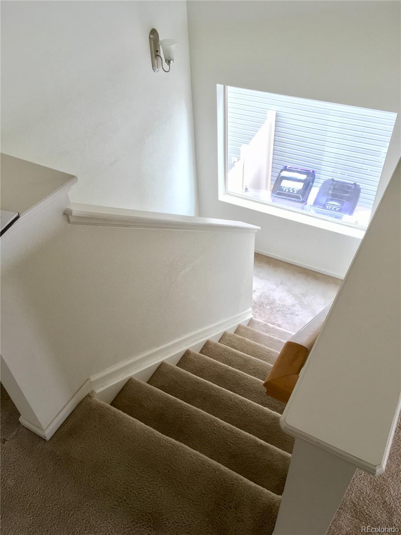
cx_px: 200
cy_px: 268
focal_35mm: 29
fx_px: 448
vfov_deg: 61.7
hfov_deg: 48.2
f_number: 2.2
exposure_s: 1/30
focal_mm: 4.15
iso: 80
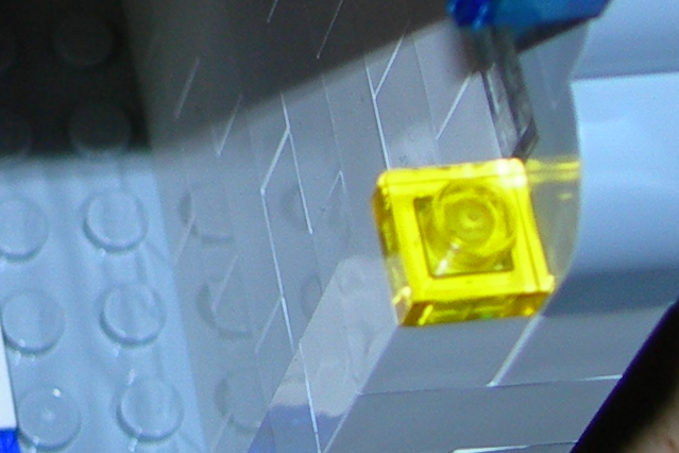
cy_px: -259
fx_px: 3583
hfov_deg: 10.5
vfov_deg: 7.1
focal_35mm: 190
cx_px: -340
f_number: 2.8
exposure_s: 1/60.1
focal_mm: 7.8
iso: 50
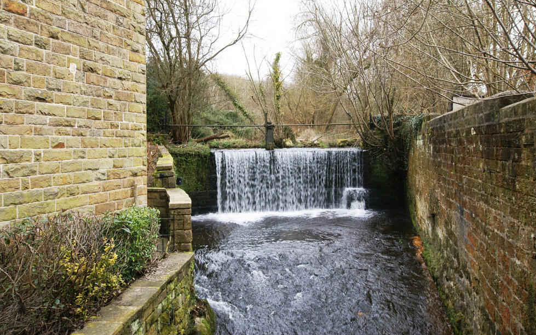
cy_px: 151
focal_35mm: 32
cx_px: 263
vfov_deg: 39.4
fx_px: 467
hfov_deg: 59.6
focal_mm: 20
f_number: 9
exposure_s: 1/50
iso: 100
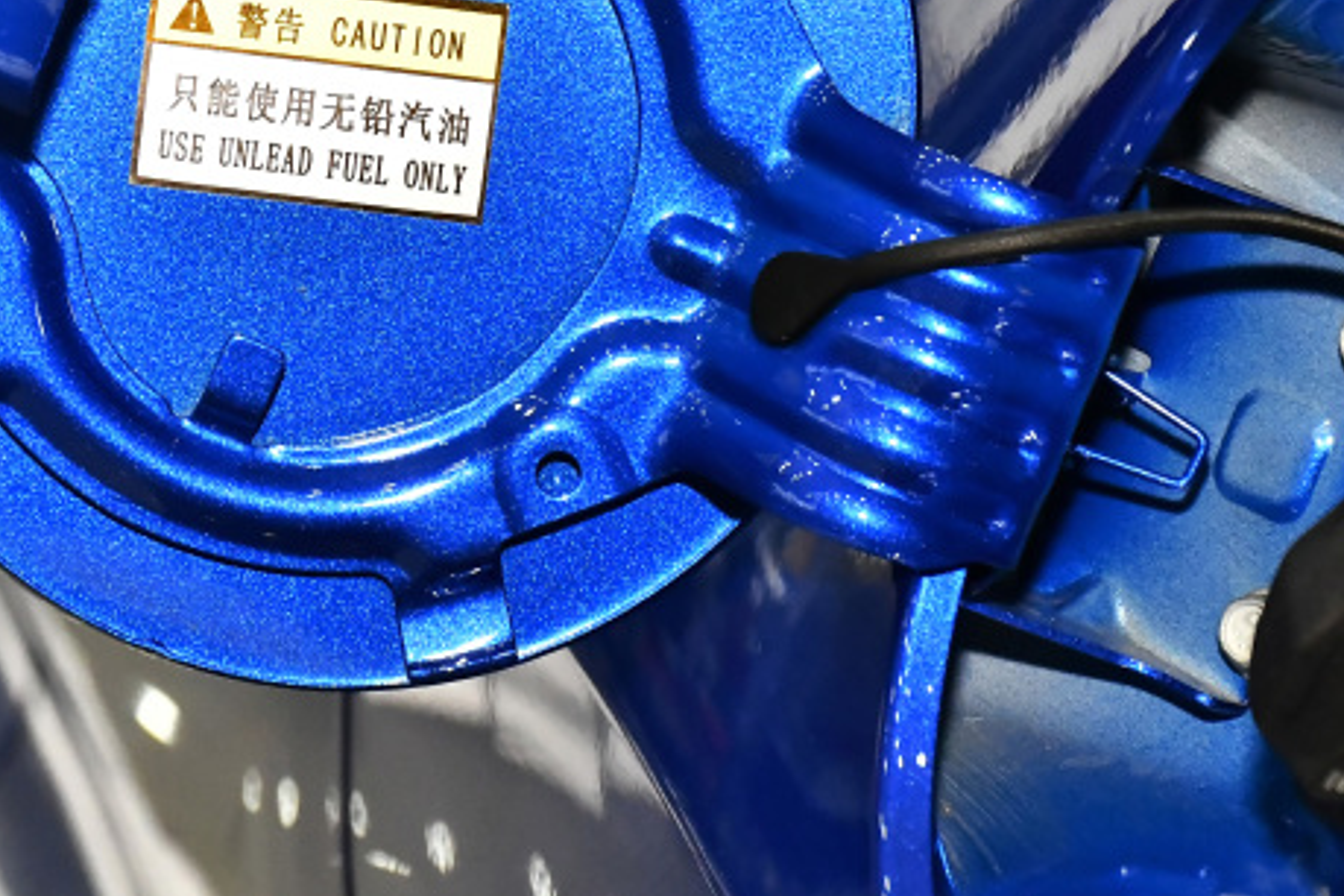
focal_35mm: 184
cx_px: 354
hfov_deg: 11.2
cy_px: 116
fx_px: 6869
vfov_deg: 7.4
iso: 6400
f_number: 9
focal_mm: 62
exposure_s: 1/125
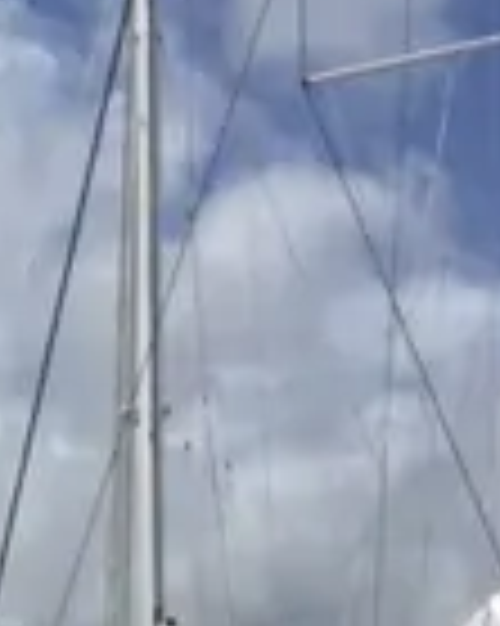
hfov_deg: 10.7
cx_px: -536
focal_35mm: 130
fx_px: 2407
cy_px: 612
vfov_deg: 14.6
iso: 32
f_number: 2.2
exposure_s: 1/5650
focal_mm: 4.15
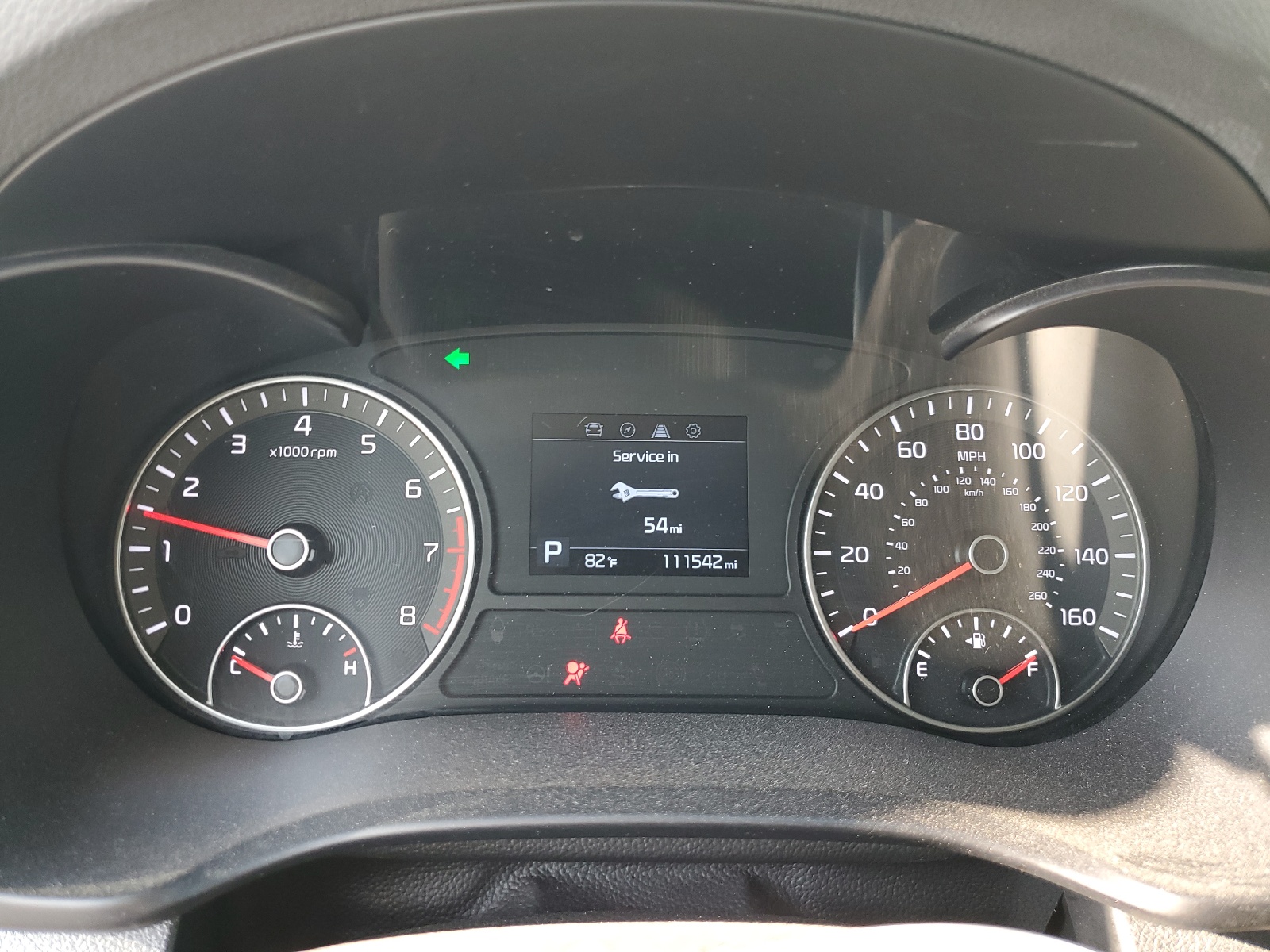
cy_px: 476
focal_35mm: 26
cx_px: 635
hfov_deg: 67.3
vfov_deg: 53.1
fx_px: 954
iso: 70
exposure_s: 1/60.2
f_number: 1.5
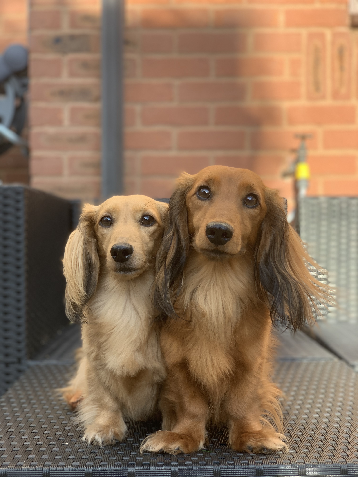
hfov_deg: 28.0
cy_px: 238
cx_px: 179
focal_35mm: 52
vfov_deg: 36.8
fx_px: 717
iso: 16
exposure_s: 1/122
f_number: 2.4
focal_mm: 6
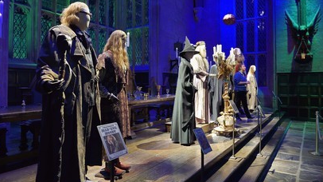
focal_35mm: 26
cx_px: 157
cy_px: 79
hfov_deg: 71.9
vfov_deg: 44.2
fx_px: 223
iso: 1600
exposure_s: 1/20
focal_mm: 24
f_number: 6.3
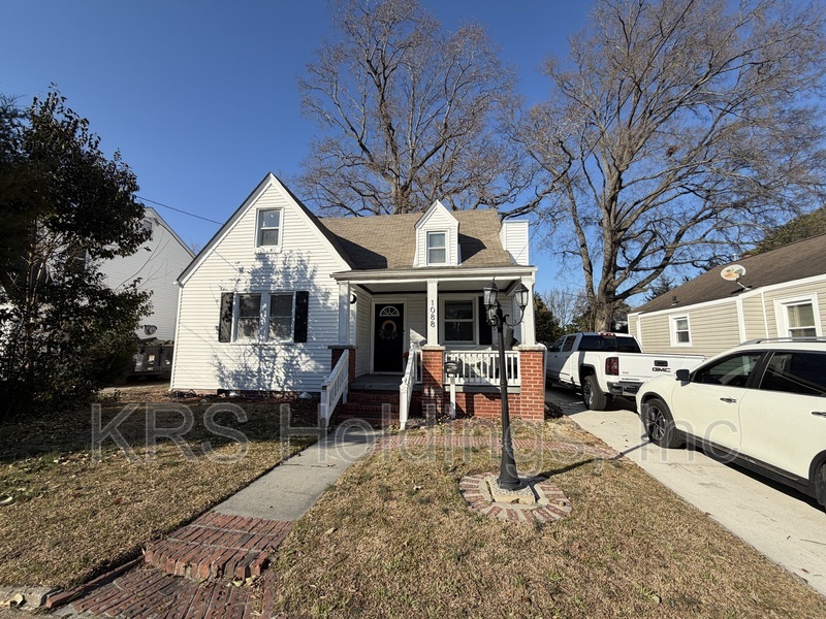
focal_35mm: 14
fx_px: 334
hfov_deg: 102.1
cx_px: 413
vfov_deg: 85.7
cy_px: 310
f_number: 2.2
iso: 20
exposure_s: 1/789
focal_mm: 2.22
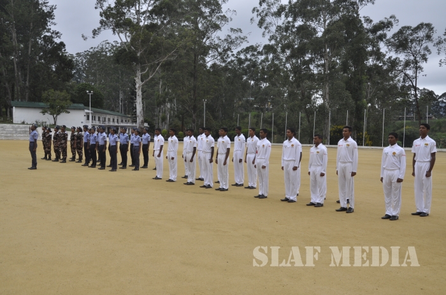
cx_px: 223
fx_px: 464
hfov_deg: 51.4
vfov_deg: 35.4
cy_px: 148
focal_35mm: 38
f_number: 7.1
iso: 200
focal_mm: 25
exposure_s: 1/200
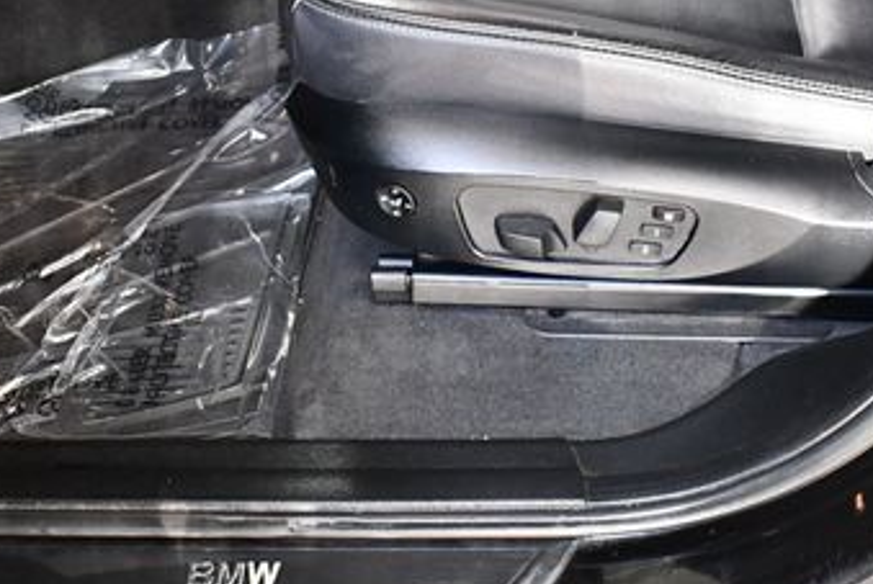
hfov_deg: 29.6
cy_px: 260
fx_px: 1651
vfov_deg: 20.1
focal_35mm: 68
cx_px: 453
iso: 3200
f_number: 3.5
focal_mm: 18
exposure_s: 1/125
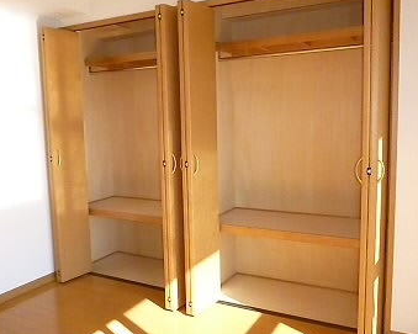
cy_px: 162
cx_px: 201
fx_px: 383
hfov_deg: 57.2
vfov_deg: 47.1
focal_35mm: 31
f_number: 9
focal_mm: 4.5
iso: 1600
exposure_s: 1/250
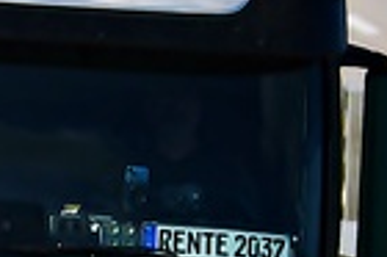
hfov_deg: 0.8
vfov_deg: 0.5
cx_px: -202
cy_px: 279
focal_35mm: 2574
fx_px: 27638
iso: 200
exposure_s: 1/640
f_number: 10
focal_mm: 300
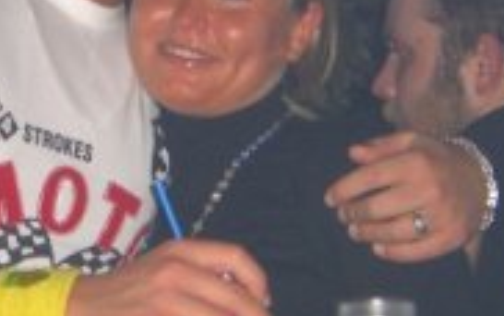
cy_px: 80
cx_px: 91
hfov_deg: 12.9
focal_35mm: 161
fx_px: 2213
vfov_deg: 8.2
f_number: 3.1
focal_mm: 9.5
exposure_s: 1/60
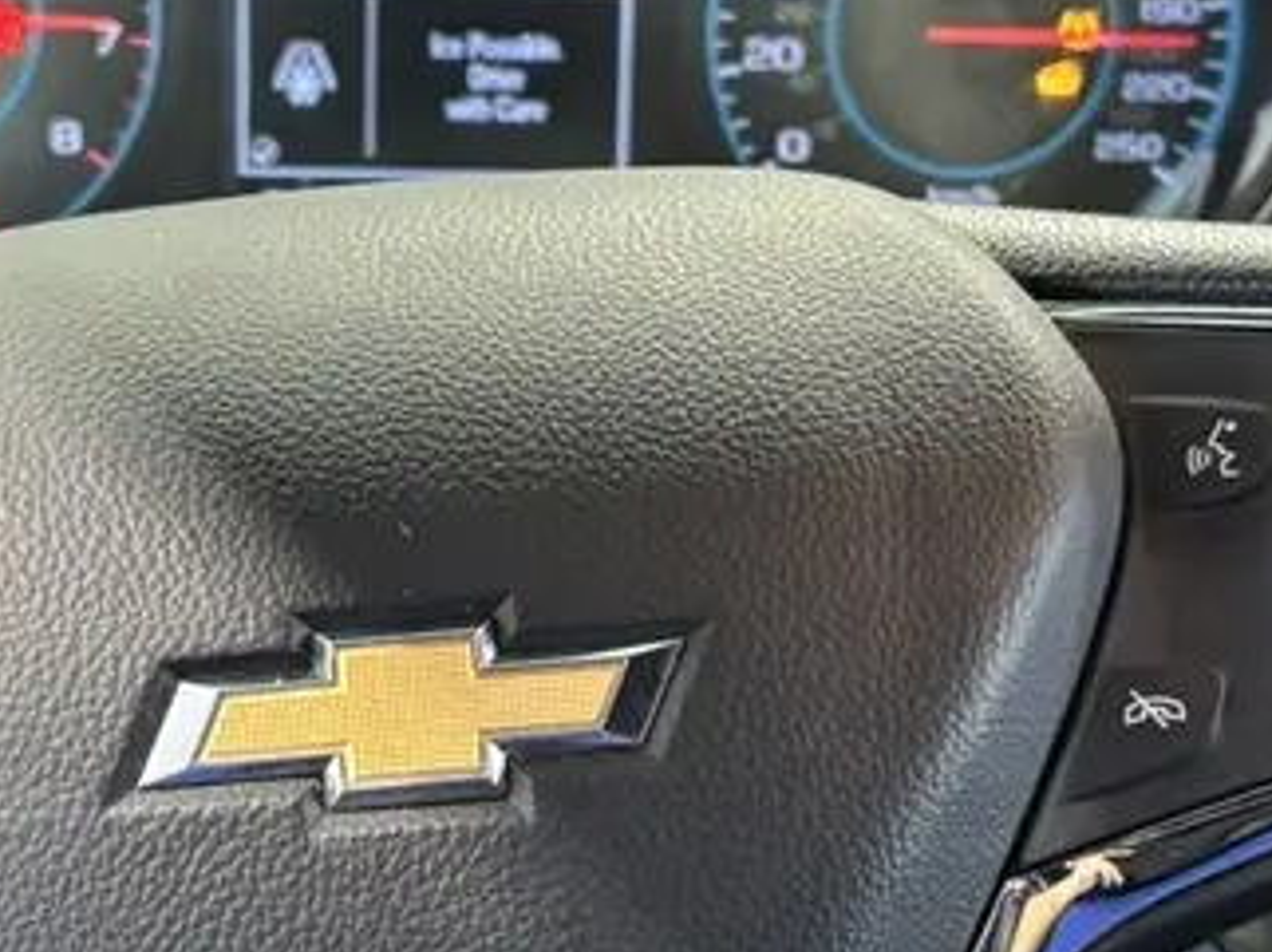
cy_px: 719
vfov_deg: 15.2
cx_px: 435
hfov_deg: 20.2
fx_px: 3562
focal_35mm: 97
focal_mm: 5.96
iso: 500
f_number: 1.6
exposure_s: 1/41
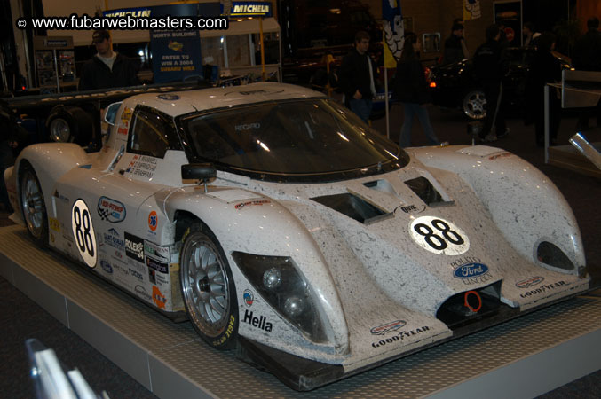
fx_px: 851
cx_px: 300
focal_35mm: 51
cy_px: 200
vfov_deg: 26.4
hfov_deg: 38.9
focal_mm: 34
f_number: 5
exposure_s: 1/60
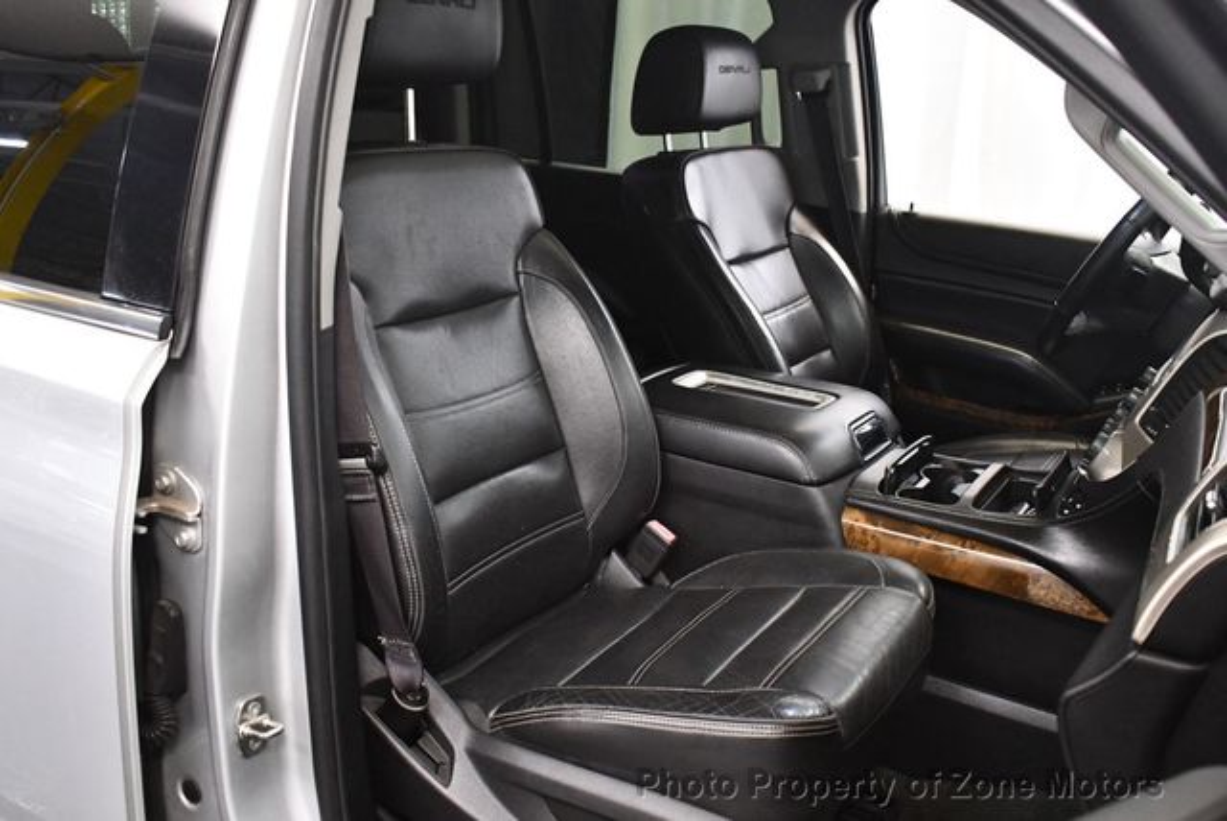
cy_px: 410
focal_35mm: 36
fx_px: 1228
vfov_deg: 36.9
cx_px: 614
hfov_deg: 53.1
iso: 3200
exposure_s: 1/125
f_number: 3.5
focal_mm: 18
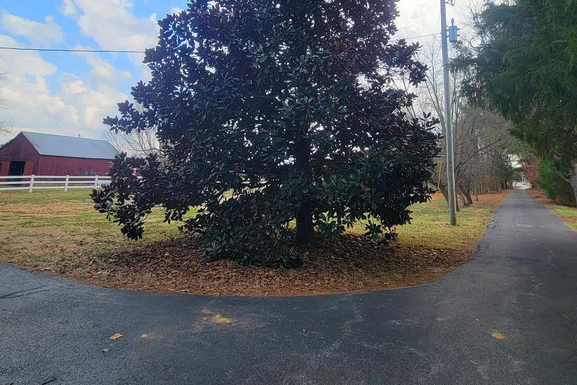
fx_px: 337
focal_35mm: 21
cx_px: 302
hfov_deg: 81.1
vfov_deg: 57.0
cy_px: 104
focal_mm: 2.2
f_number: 2.2
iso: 50
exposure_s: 1/556
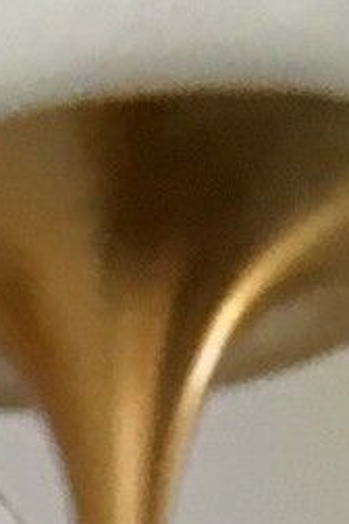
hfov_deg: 5.2
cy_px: 1909
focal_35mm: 239
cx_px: -964
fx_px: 3475
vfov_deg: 7.0
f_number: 2.2
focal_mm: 4.15
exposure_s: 1/33
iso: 40
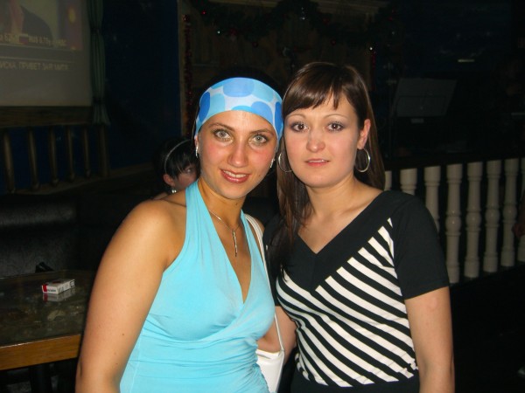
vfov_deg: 37.7
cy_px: 196
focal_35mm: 38
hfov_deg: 49.0
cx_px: 262
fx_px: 576
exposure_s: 1/60
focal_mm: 7.9
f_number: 2.8
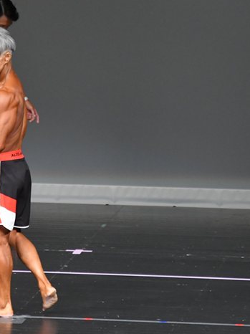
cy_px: 156
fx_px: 4858
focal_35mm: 504
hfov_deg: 2.9
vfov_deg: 3.9
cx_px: 31
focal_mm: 210
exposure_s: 1/400
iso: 5000
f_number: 5.6
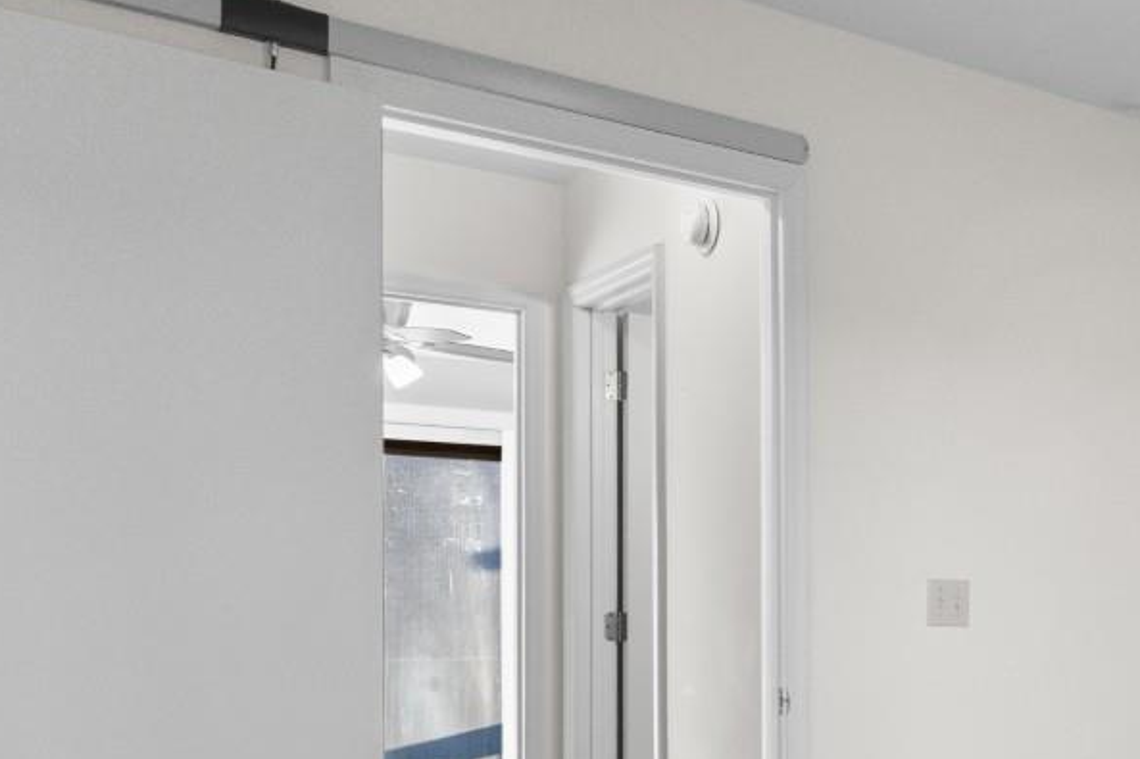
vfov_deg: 31.9
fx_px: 1298
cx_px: 1315
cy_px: 592
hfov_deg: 37.7
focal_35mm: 41
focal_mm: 10
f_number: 4.5
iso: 100
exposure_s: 1.6
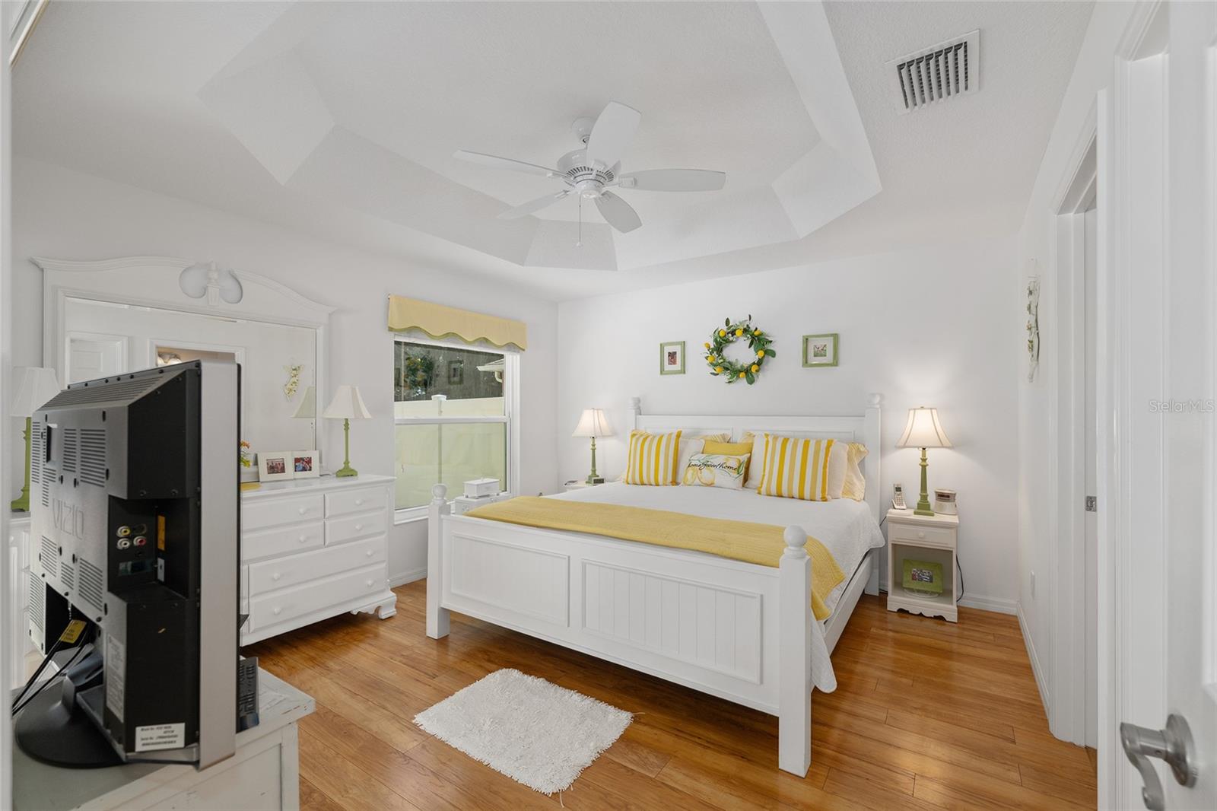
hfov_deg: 100.4
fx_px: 507
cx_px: 608
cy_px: 406
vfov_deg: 77.3
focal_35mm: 15
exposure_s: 1/60
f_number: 8
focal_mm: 15
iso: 320
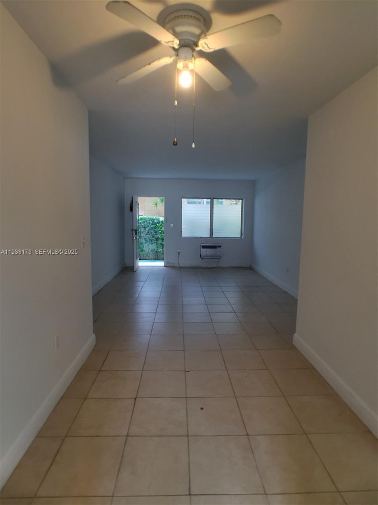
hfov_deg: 48.2
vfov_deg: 61.7
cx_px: 189
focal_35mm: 29
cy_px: 252
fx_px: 423
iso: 32
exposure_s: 1/30
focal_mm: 4.15
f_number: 2.2
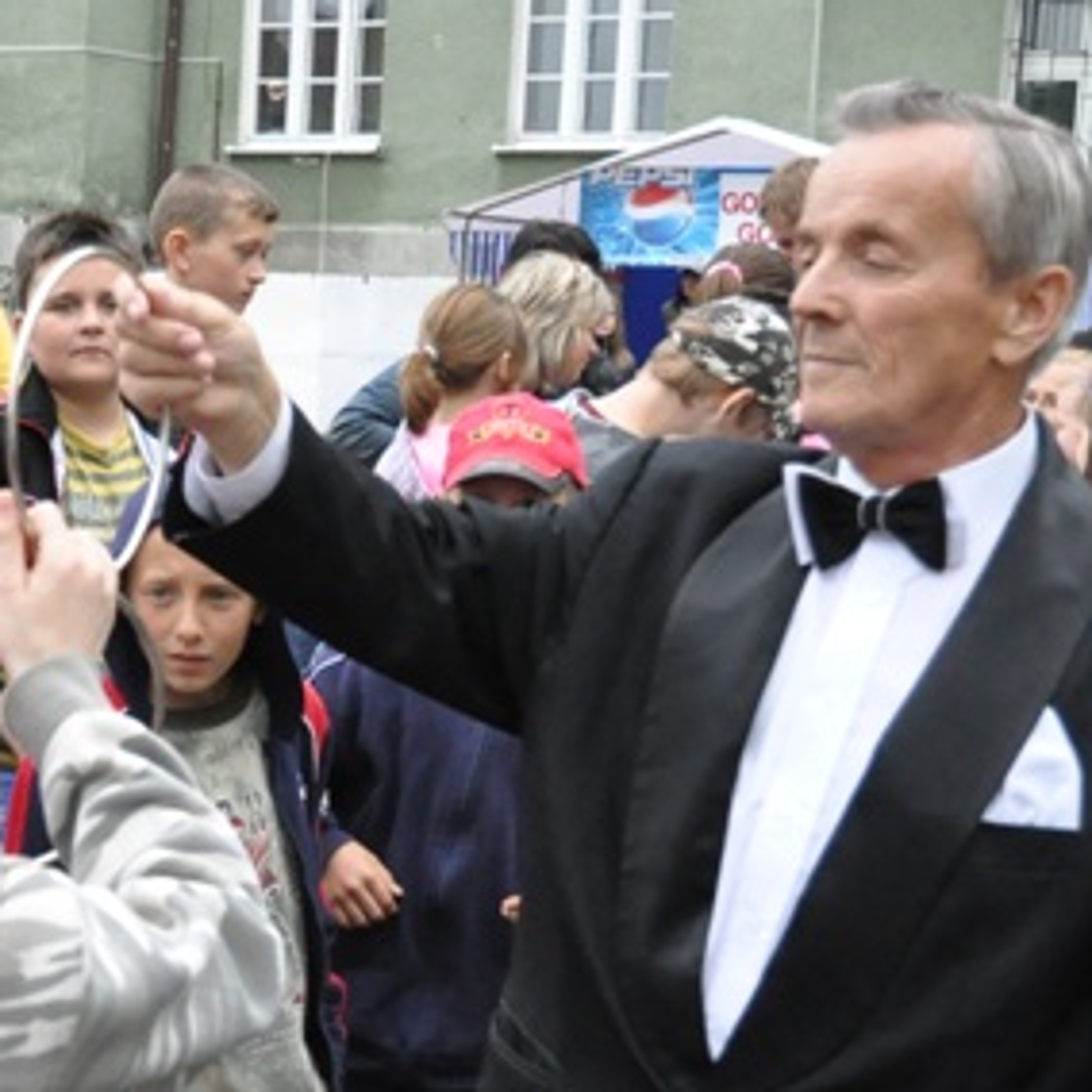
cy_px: 917
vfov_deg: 19.9
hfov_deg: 19.9
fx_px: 3069
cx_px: 173
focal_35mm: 86
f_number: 4.5
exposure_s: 1/1000
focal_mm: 24
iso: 2500
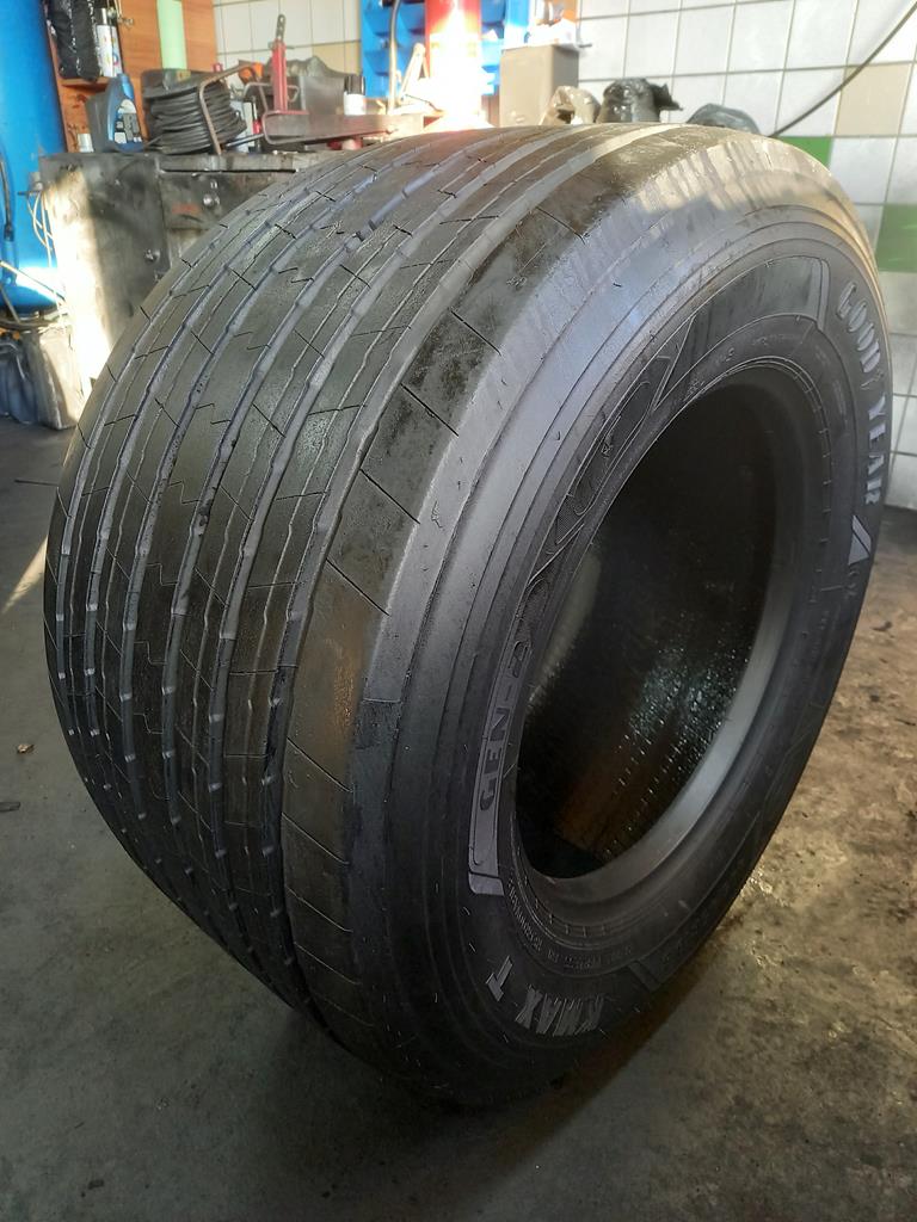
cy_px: 611
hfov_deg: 54.9
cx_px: 458
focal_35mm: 25
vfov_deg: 69.4
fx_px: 883
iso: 400
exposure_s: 1/33
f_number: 1.8
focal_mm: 4.65
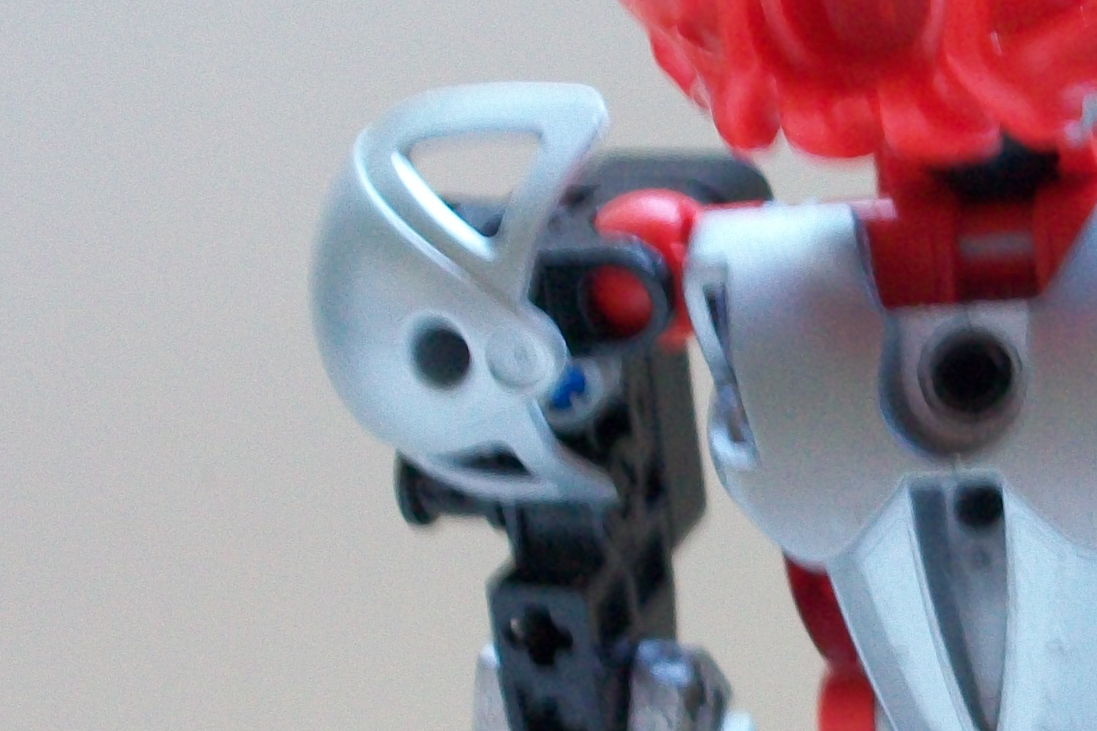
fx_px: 2376
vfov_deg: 17.4
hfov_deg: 25.1
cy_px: 508
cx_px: 1018
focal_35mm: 78
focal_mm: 5.7
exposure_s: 1/13
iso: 160
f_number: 2.8
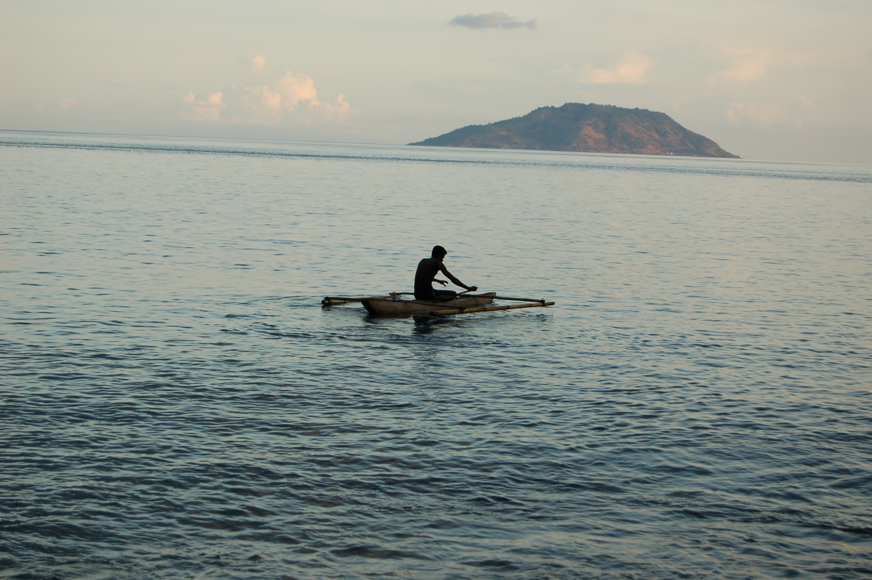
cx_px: 436
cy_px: 290
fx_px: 1997
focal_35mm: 82
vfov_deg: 16.5
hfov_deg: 24.6
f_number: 6.3
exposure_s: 1/160
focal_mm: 55
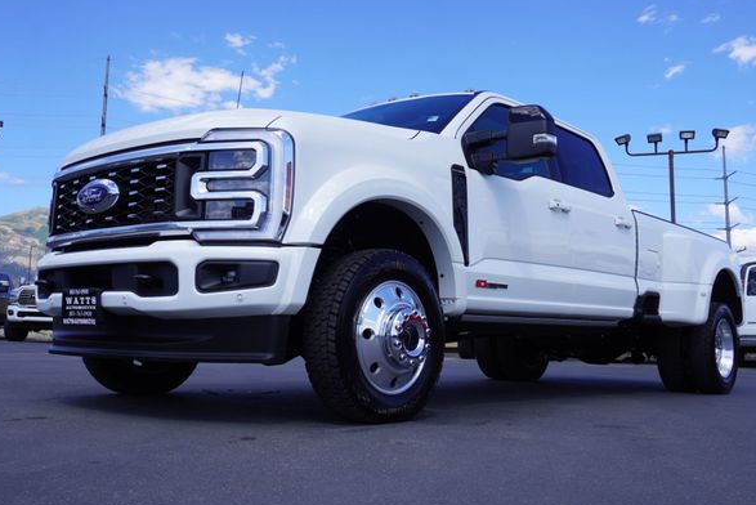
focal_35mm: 36
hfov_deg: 53.1
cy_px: 241
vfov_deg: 36.9
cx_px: 375
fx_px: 756
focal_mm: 22
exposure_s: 1/125
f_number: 9
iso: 100
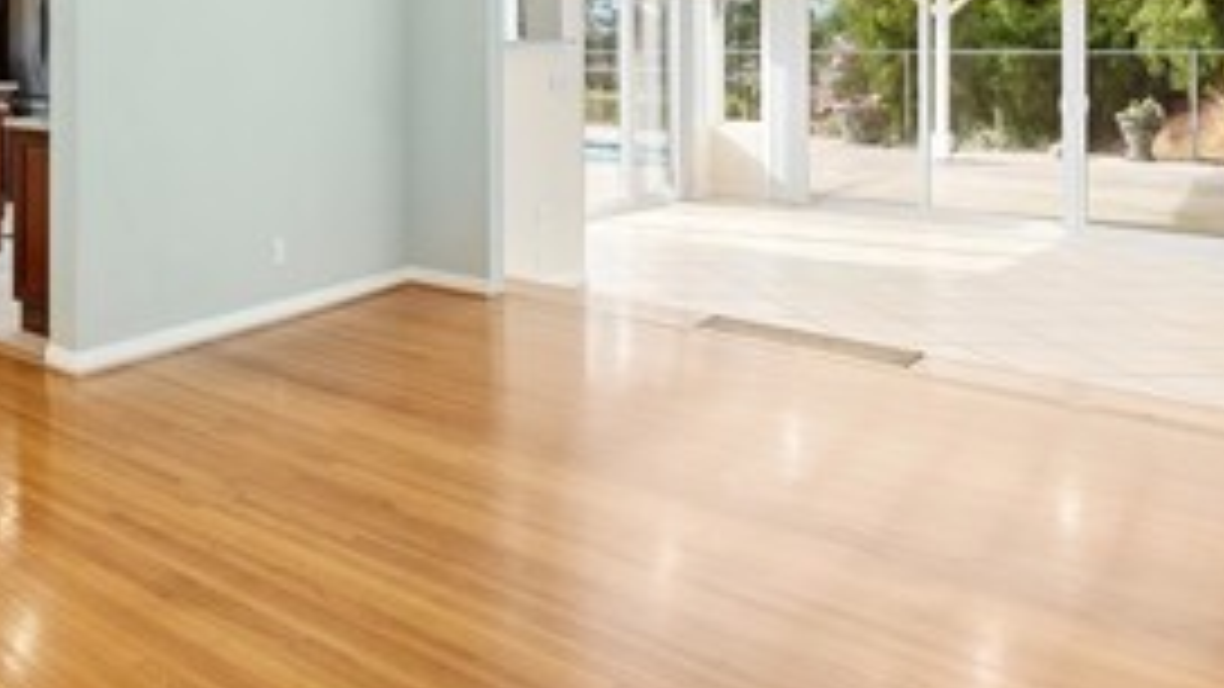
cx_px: 252
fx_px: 1201
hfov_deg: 50.8
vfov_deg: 29.9
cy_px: 7
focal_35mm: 37
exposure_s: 1/6
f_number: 8
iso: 125
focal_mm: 15
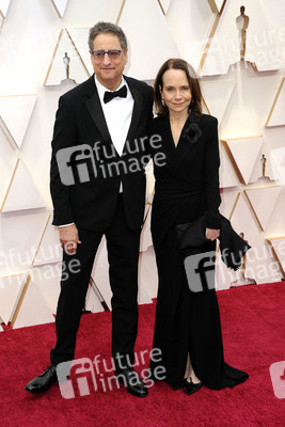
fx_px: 688
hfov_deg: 23.4
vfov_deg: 34.5
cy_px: 214
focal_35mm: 58
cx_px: 142
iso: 800
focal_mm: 58
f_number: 6.3
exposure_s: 1/200
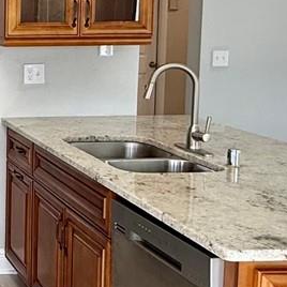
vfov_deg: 23.2
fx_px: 694
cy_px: 88
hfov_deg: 19.9
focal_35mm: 74
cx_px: -154
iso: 125
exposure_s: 1/120
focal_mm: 2.22
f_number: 2.2
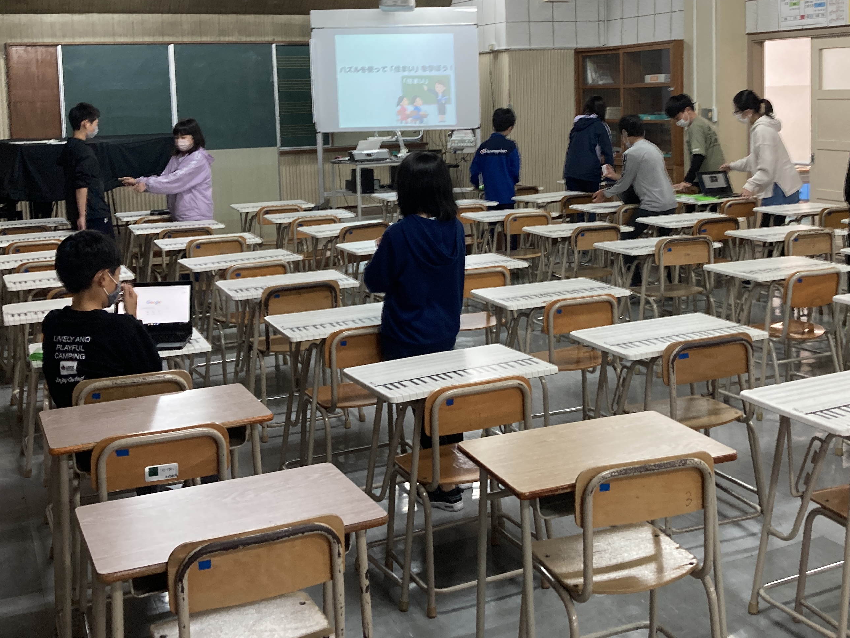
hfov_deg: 42.8
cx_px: 503
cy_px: 195
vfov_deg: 32.5
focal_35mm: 44
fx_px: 1080
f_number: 1.8
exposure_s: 1/50
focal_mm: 3.99
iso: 160
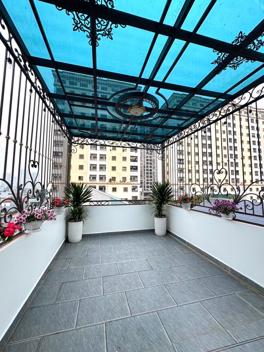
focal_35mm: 14
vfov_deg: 102.1
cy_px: 176
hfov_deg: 85.7
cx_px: 132
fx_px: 142
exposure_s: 1/242
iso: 40
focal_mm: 2.22
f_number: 2.2
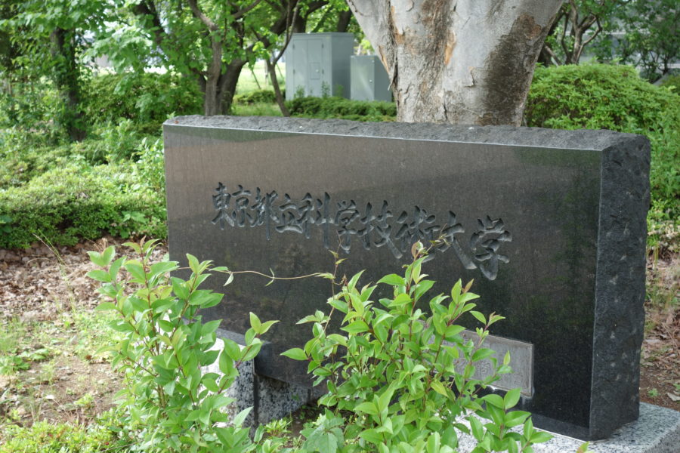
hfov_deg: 40.3
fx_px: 925
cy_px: 226
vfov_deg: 27.5
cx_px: 340
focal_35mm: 49
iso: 125
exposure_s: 1/100
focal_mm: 18.23
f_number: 3.5
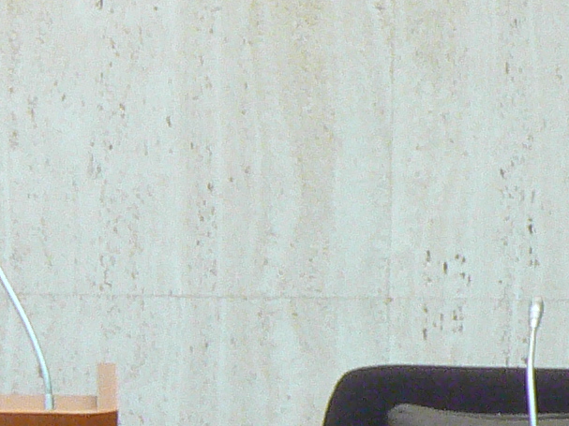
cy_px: 404
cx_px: -412
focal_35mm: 759
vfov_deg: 2.0
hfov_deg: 2.6
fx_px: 12474
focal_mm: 27.4
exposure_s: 1/8
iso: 200
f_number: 3.3
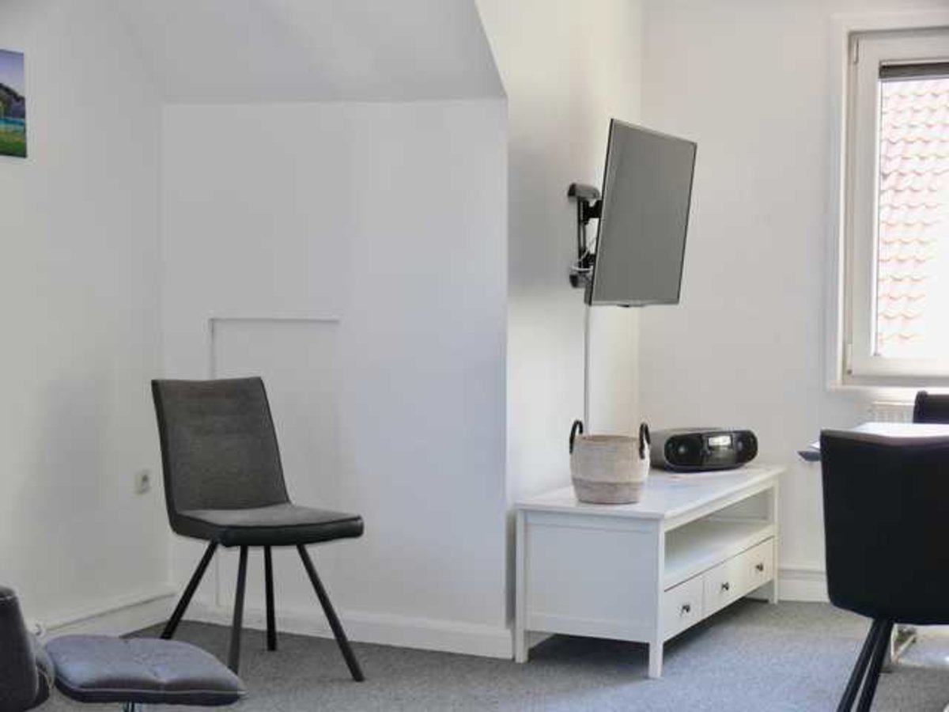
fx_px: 1809
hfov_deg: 29.4
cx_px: 474
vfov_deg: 22.3
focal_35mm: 66
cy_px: 356
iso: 80
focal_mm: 14
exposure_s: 1/30
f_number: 3.2
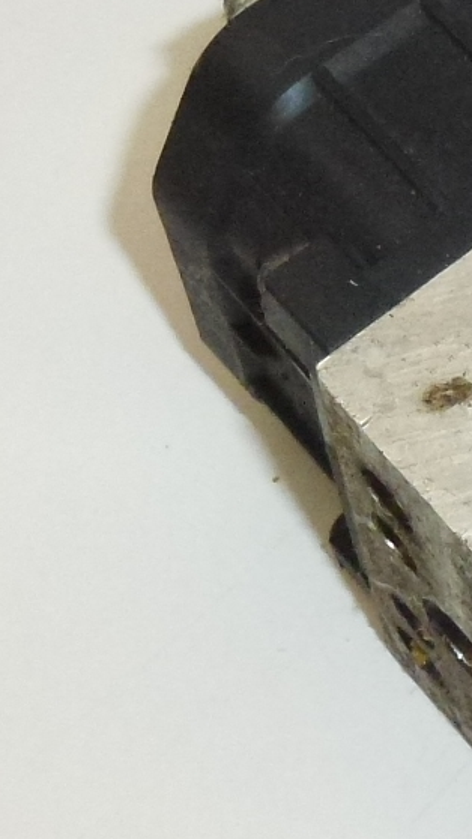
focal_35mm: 104
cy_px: 232
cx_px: 690
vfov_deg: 20.4
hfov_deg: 11.2
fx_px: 2313
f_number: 3.4
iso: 400
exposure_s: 1/400
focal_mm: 4.7
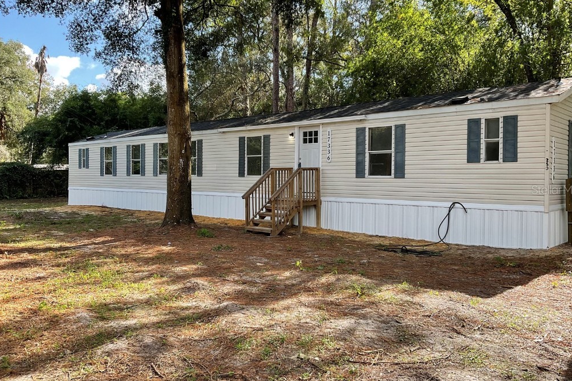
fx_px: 493
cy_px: 189
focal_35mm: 31
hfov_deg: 60.3
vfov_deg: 42.3
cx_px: 292
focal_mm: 3
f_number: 1.8
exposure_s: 1/280
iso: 16
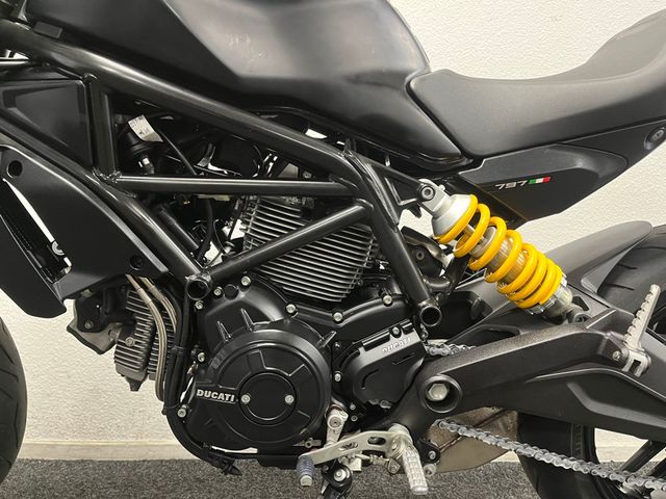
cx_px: 333
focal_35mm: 26
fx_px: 500
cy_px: 250
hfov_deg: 67.3
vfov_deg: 53.1
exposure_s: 1/33
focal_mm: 5.1
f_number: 1.6
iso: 400
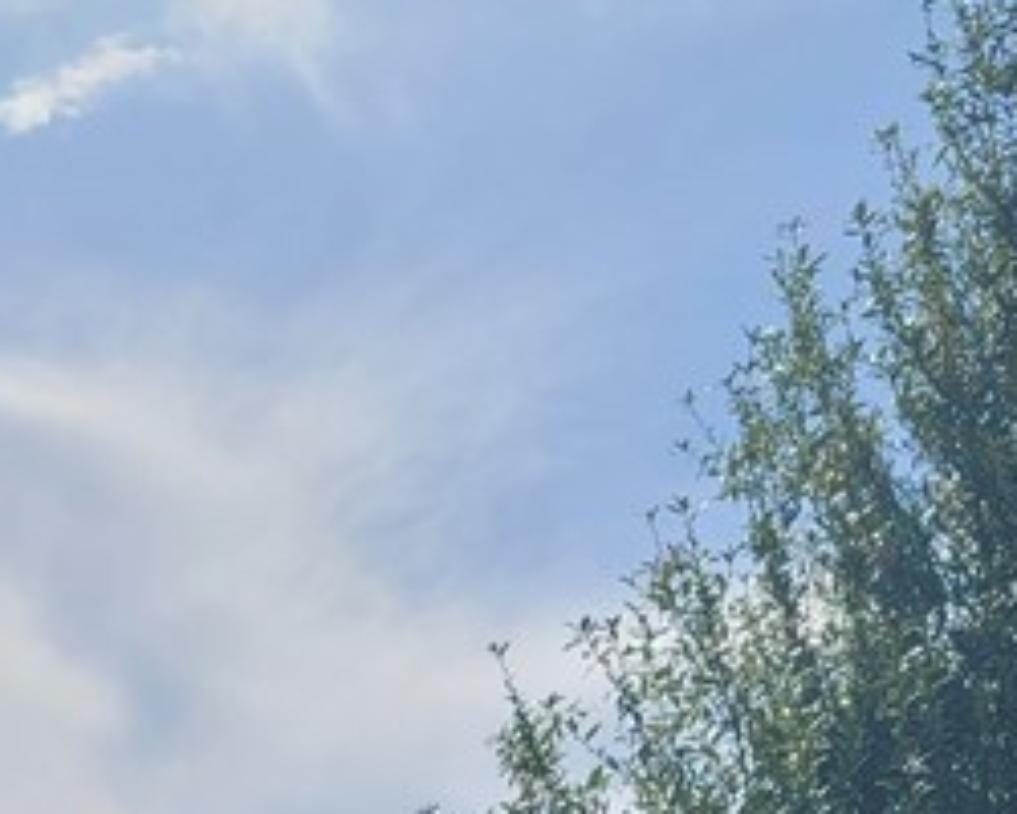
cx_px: 203
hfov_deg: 19.0
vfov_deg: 14.0
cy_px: 1372
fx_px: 3010
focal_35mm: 100
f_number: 1.8
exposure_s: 1/2346
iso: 20
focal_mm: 7
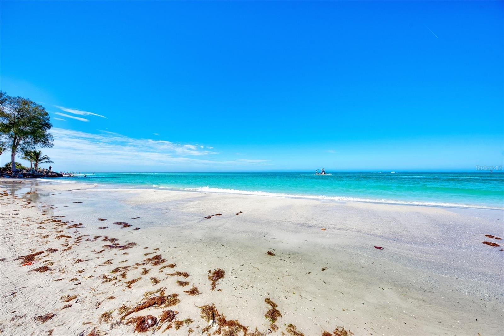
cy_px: 168
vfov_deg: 90.0
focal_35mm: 12
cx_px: 252
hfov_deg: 112.6
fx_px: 168
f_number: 7.1
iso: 320
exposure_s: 1/2000
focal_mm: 12
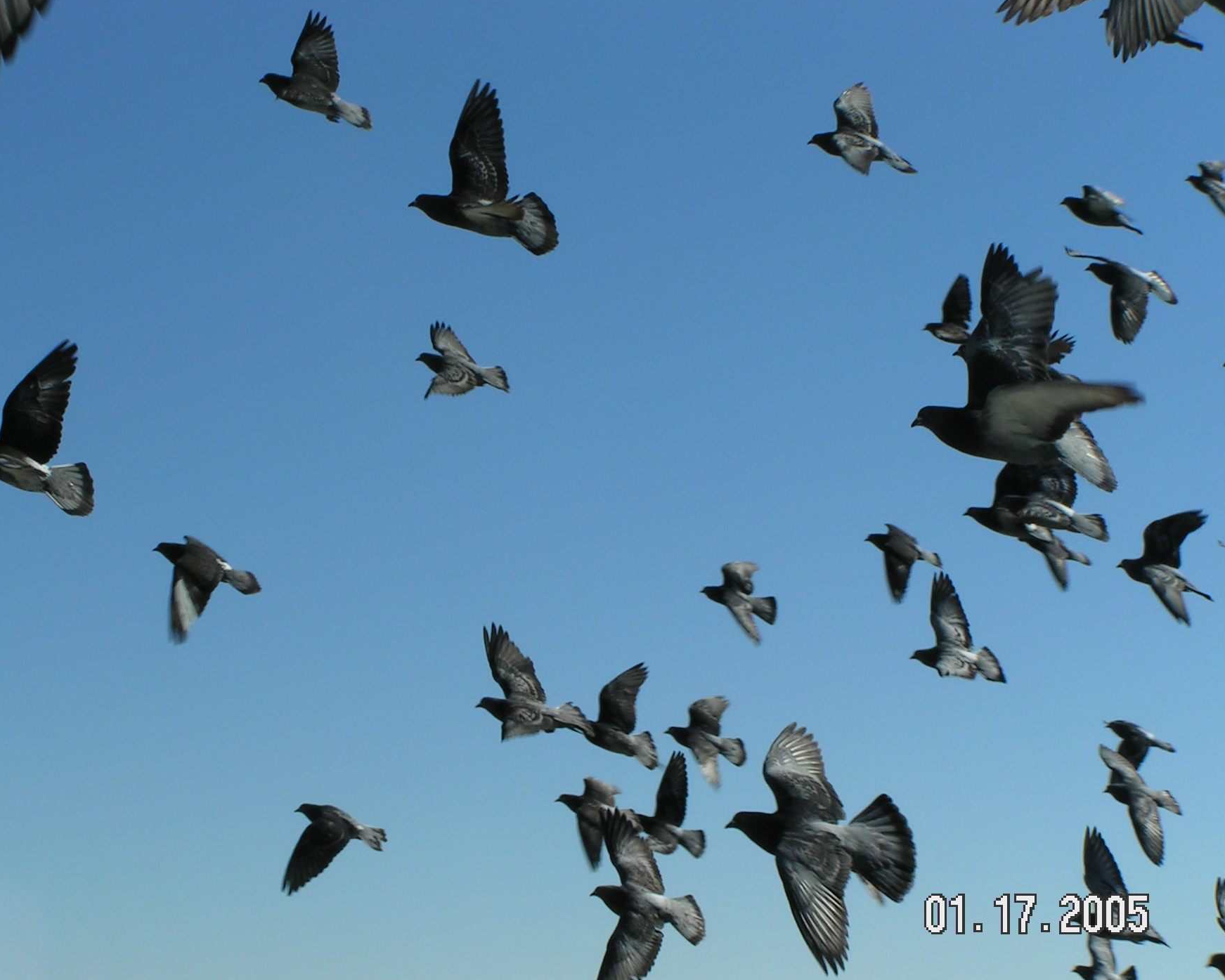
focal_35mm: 86
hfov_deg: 22.2
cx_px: 549
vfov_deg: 17.9
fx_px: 3118
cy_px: 480
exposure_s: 1/500
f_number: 7.1
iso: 50
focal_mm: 11.5
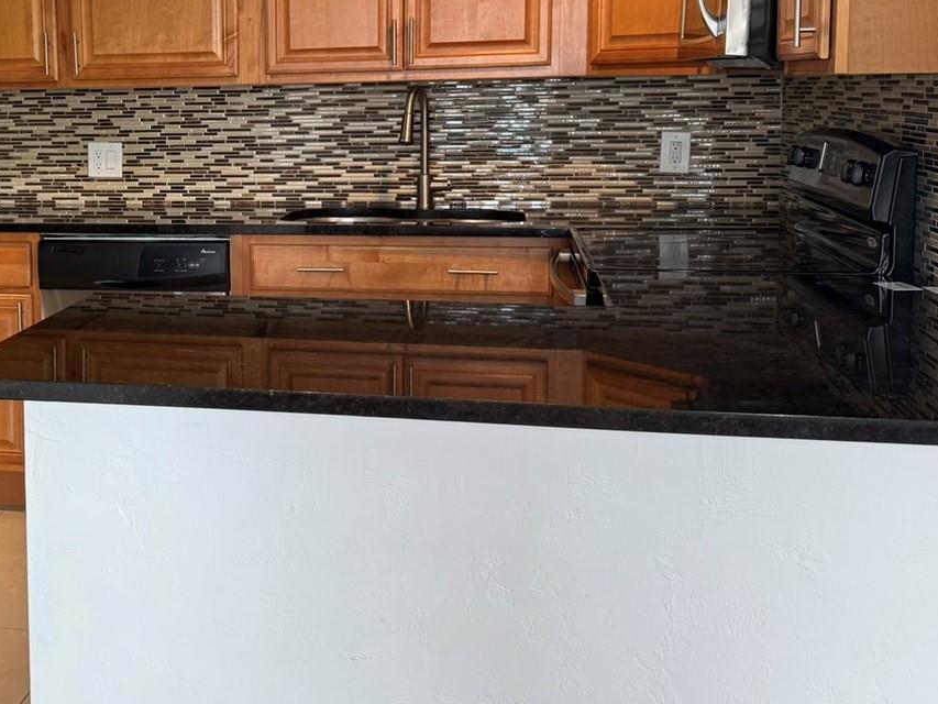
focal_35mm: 45
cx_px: 207
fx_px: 1220
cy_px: 211
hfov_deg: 40.6
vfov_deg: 31.8
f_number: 1.78
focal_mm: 6.76
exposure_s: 1/120
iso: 200
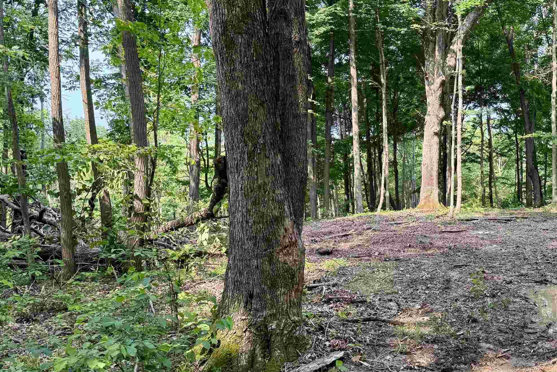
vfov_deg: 34.2
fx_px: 603
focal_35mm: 39
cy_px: 167
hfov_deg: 47.7
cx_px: 416
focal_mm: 6.76
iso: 80
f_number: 1.78
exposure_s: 1/304
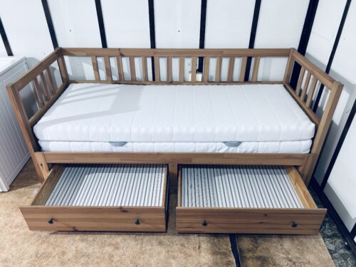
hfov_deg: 67.3
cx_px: 178
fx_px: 267
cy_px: 134
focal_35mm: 26
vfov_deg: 53.1
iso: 80
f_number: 1.5
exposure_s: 1/52
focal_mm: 5.7
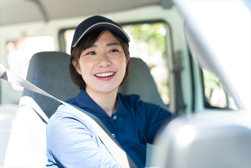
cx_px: 126
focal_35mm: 50
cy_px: 84
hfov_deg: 39.6
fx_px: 349
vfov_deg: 27.0
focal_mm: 50
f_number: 1.6
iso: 100
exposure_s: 1/250
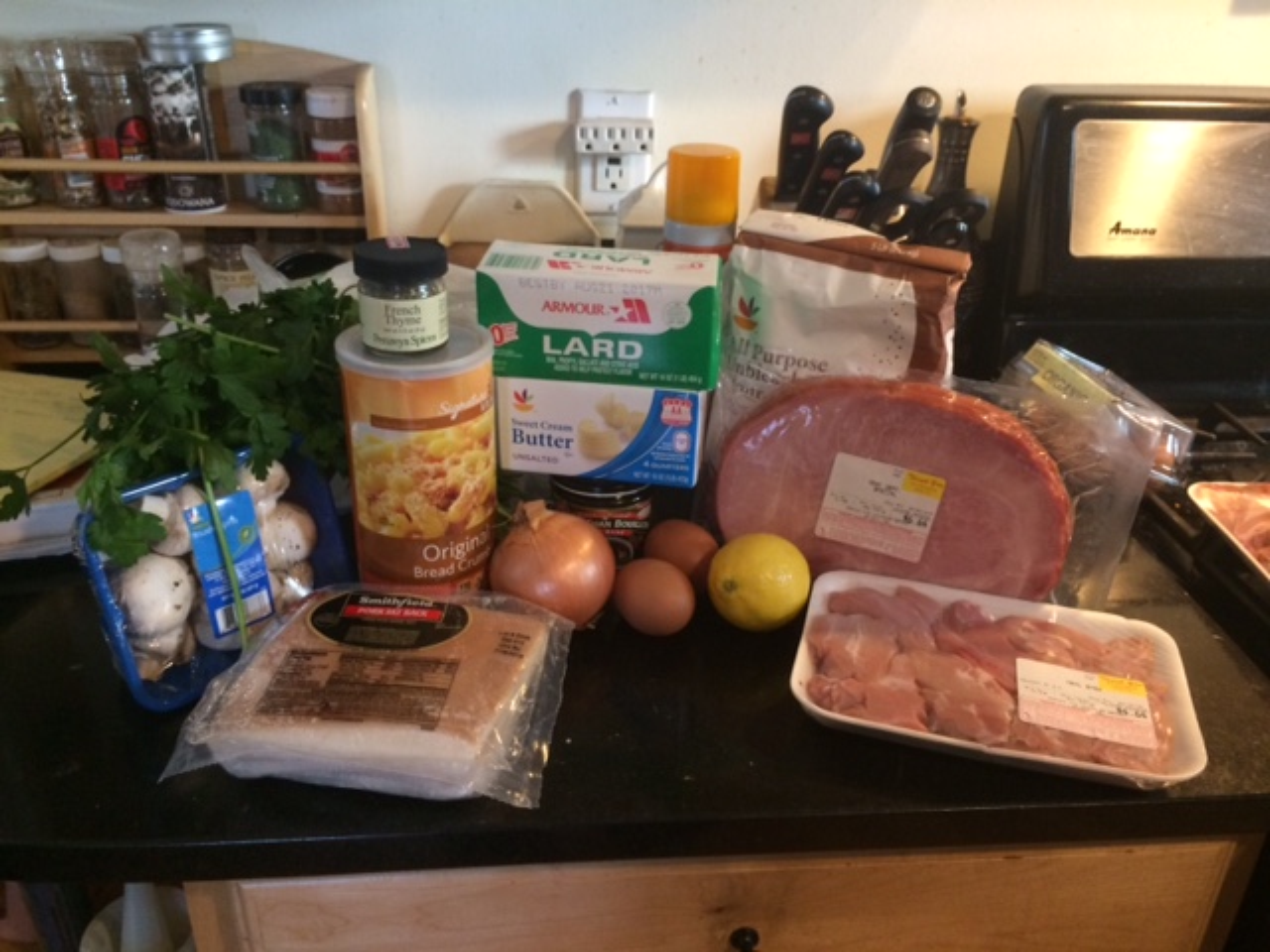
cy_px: 476
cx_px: 635
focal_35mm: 29
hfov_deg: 61.7
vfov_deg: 48.2
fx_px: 1064
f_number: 2.2
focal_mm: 4.15
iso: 200
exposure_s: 1/30
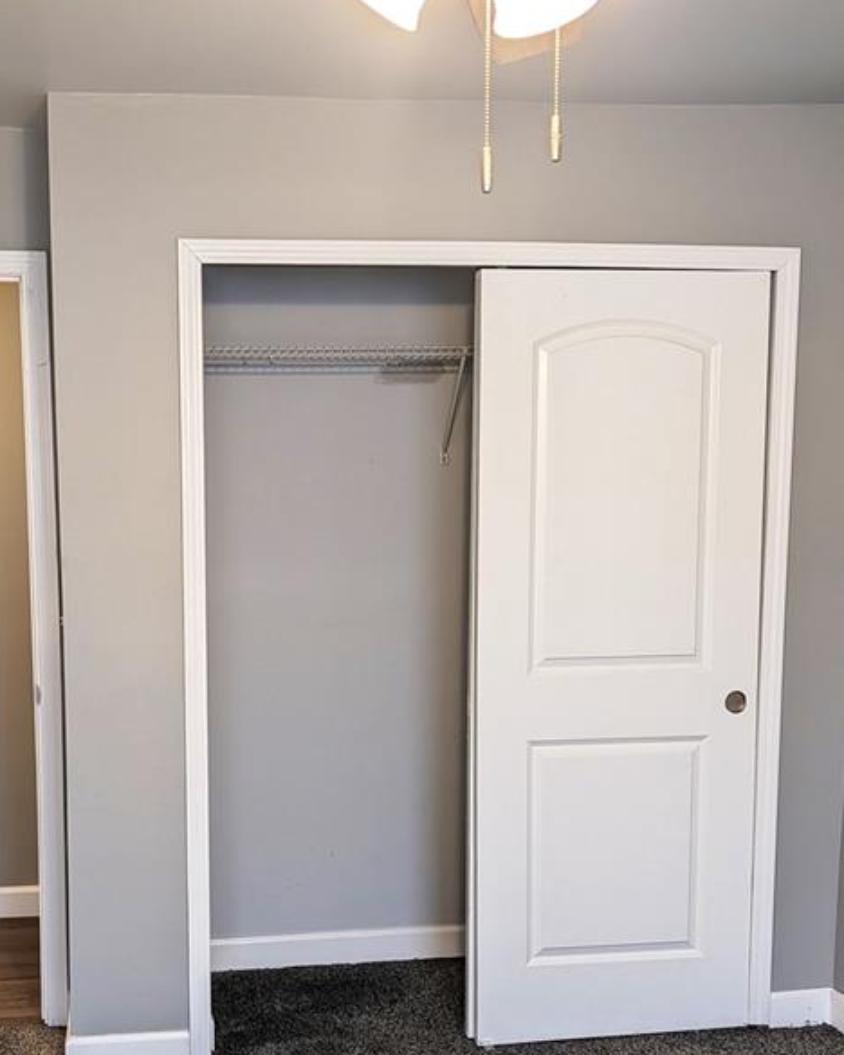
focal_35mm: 41
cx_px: 281
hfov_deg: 36.1
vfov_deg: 44.3
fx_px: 1280
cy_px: 673
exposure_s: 1/60
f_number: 1.68
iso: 117
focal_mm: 6.9
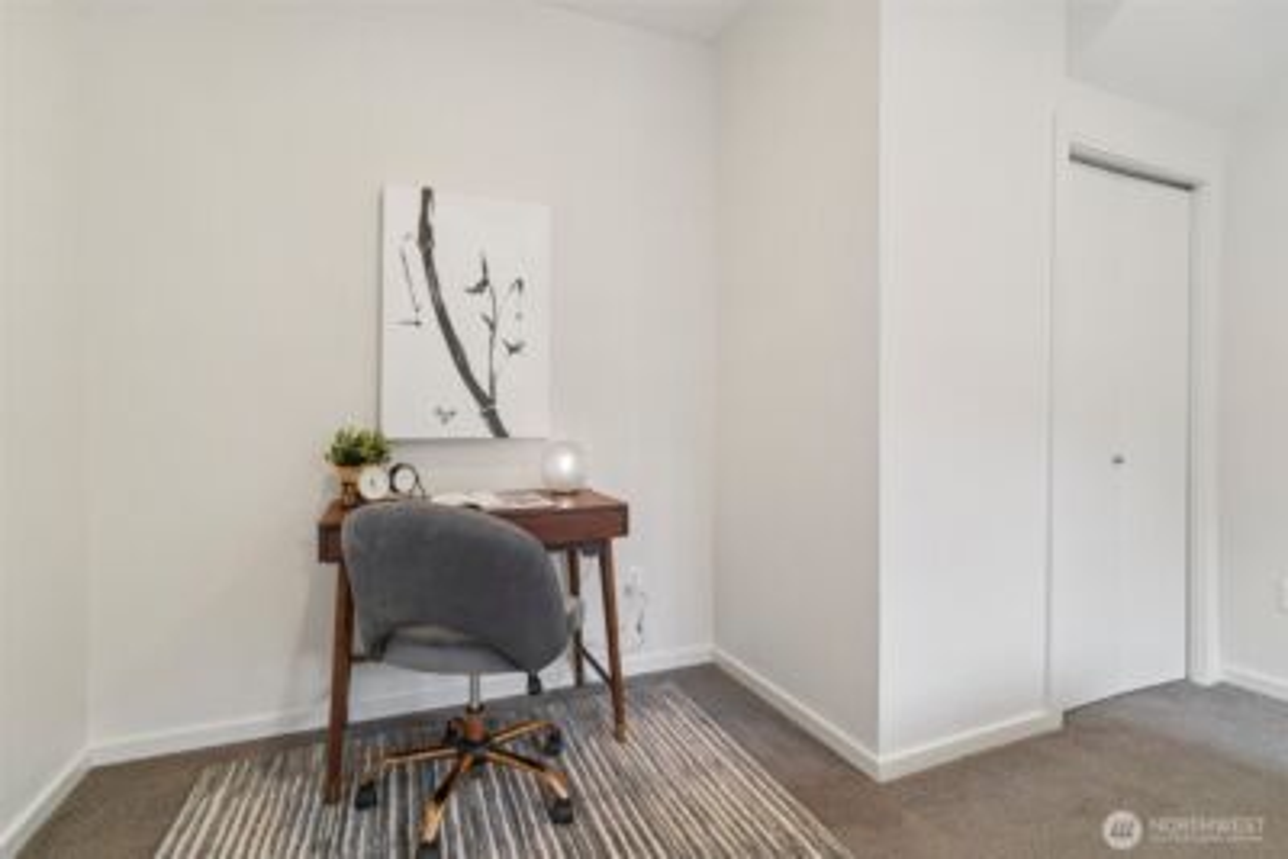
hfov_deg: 96.7
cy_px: 430
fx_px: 573
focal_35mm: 16
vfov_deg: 73.8
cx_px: 644
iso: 1600
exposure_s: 1/40
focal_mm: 16
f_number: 8
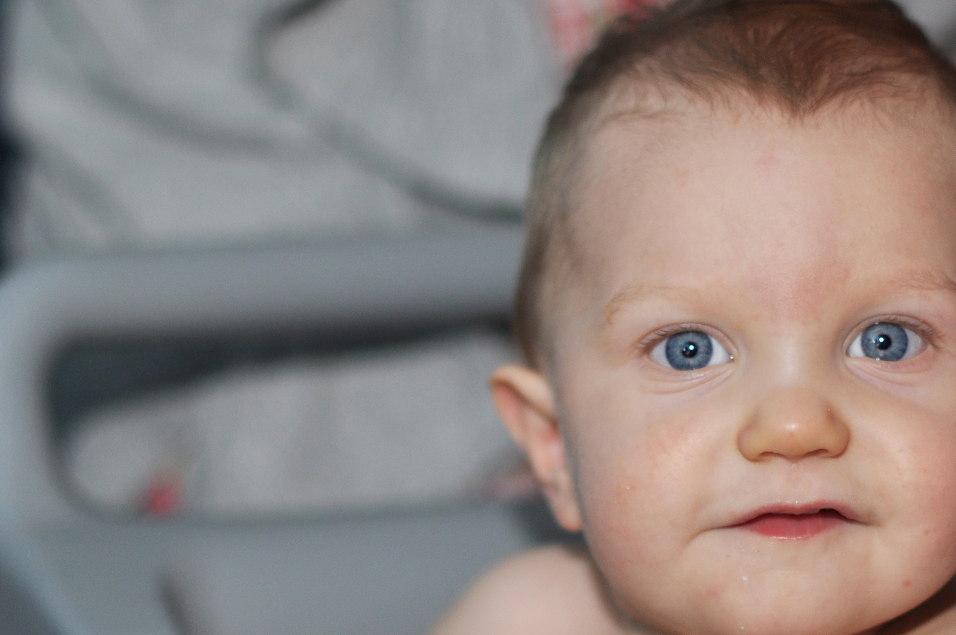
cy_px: 540
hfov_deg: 14.8
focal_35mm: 139
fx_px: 3687
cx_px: 556
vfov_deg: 9.8
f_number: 1.4
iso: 200
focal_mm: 50
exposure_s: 1/60
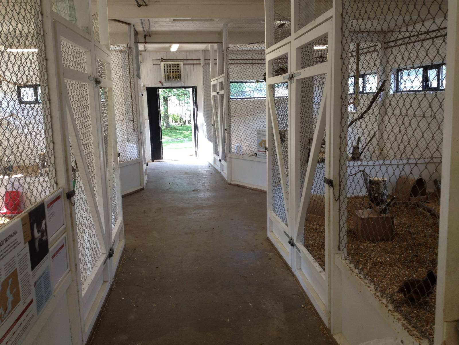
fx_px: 464
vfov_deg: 40.7
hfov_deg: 52.6
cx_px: 230
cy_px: 172
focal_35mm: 35
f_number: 2.4
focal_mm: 4.28
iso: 64
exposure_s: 1/60
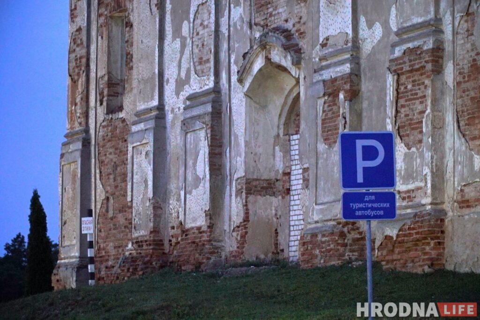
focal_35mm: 157
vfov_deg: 8.8
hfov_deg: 13.1
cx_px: 240
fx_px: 2094
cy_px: 160
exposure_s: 1/30
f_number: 5
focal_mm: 105
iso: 1250
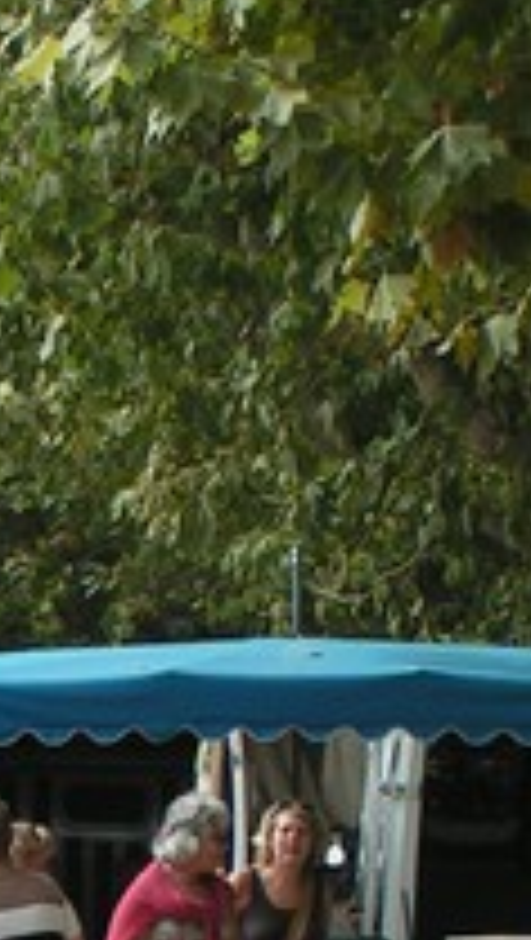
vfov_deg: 9.2
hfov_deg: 5.3
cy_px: 1172
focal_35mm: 230
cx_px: -261
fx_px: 5741
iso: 50
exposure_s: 1/125
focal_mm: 11
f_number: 5
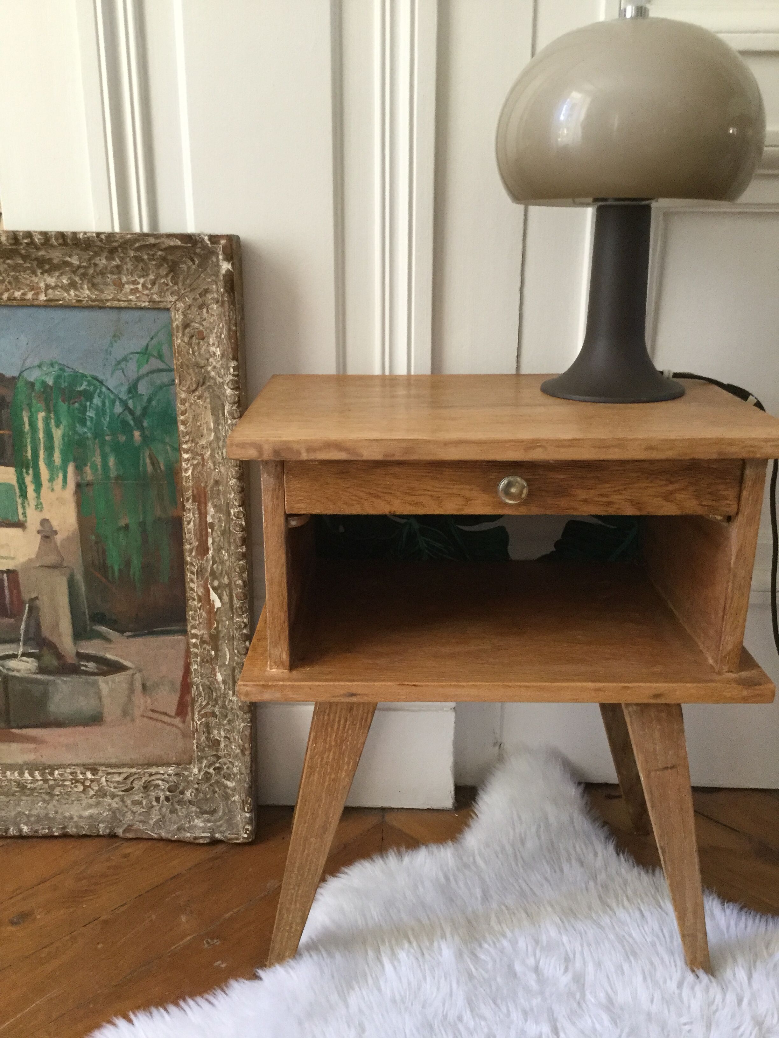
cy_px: 519
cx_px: 390
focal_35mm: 31
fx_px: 930
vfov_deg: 58.4
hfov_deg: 45.4
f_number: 2.4
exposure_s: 1/33
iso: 160
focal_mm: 3.3
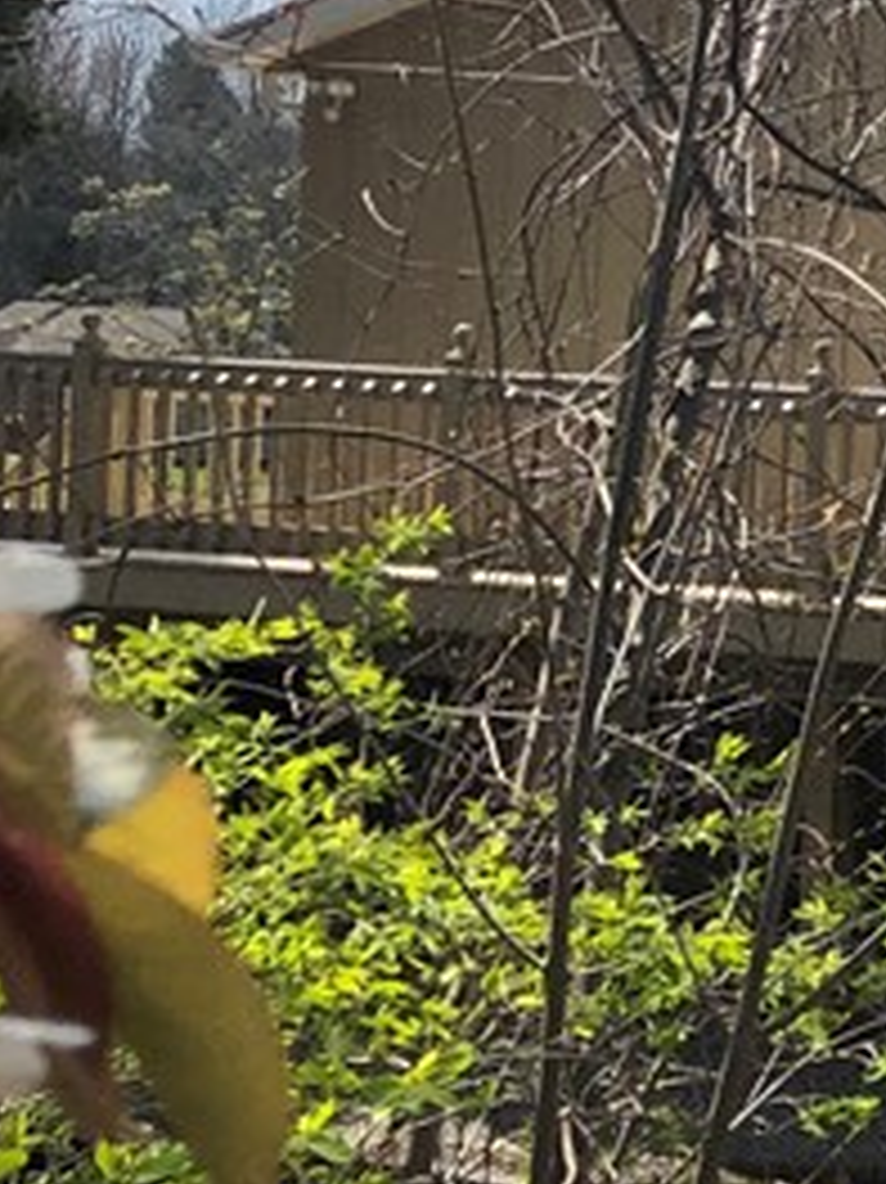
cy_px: 468
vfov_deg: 18.0
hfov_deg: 11.3
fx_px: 3723
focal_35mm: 109
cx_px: 2150
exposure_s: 1/3247
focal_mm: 4
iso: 25
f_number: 1.8
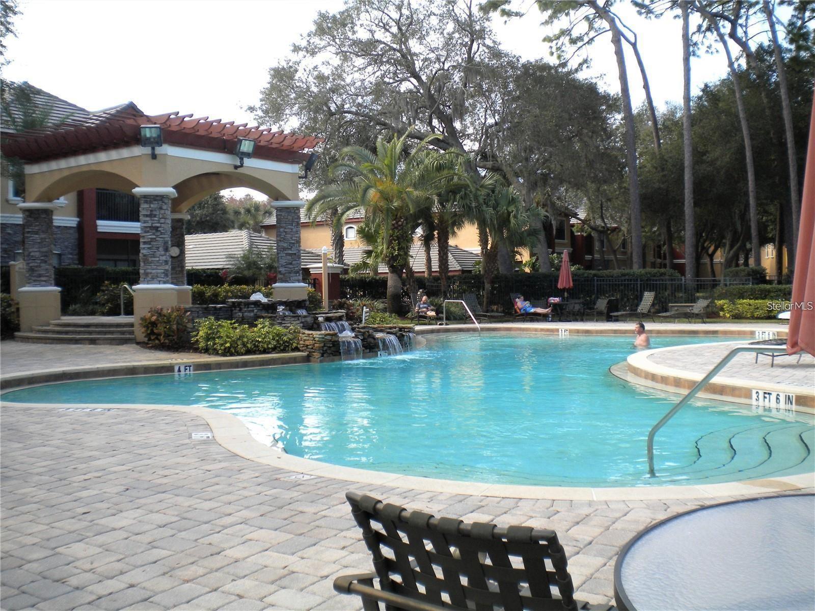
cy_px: 306
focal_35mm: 35
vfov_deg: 40.7
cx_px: 408
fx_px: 824
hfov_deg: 52.6
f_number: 4.6
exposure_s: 1/208
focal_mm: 6.3
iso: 113
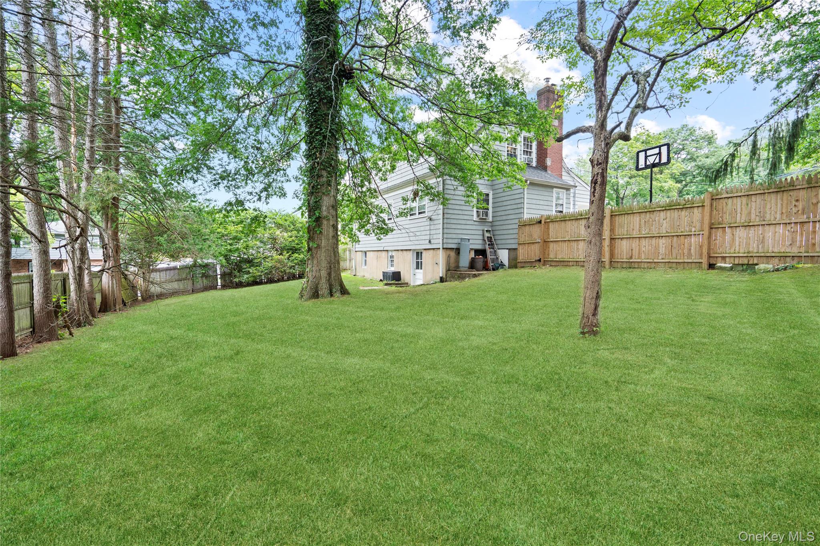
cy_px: 273
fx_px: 364
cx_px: 410
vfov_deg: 73.7
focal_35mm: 16
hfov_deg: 96.7
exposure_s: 1/200
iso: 320
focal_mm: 16
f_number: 5.6
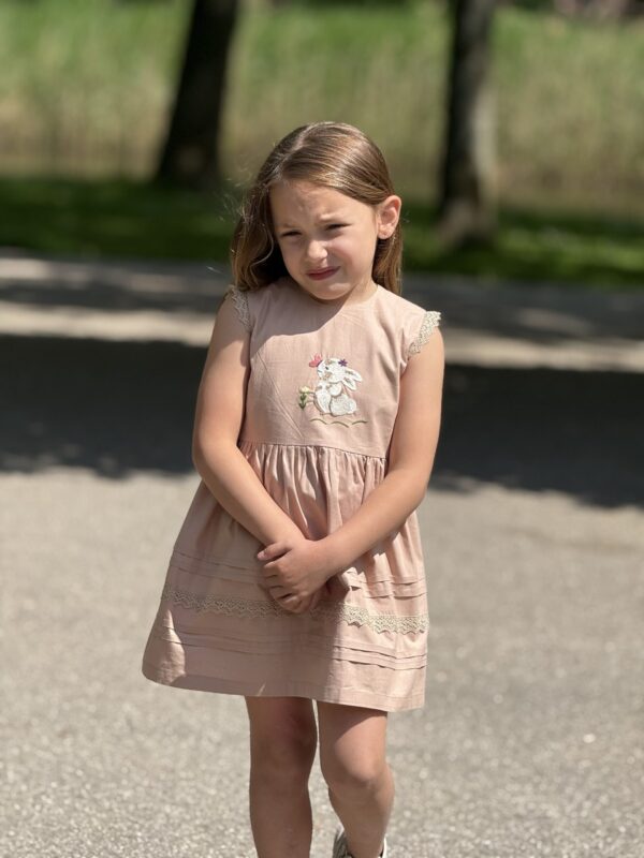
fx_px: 2977
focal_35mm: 120
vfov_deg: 16.4
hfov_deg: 12.3
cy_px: 429
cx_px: 322
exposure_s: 1/1689
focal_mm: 15.66
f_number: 2.8
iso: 64
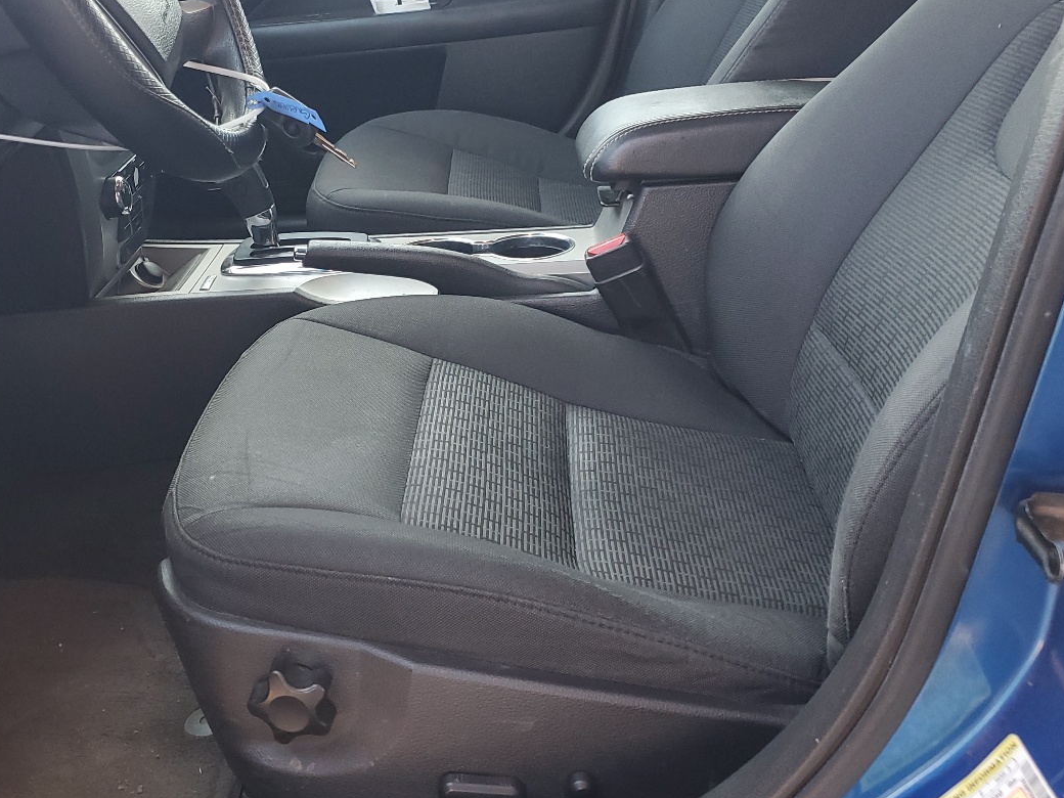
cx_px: 396
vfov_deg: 35.8
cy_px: 317
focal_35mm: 40
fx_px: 1229
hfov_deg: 46.4
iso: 77
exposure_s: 1/120
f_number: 1.5
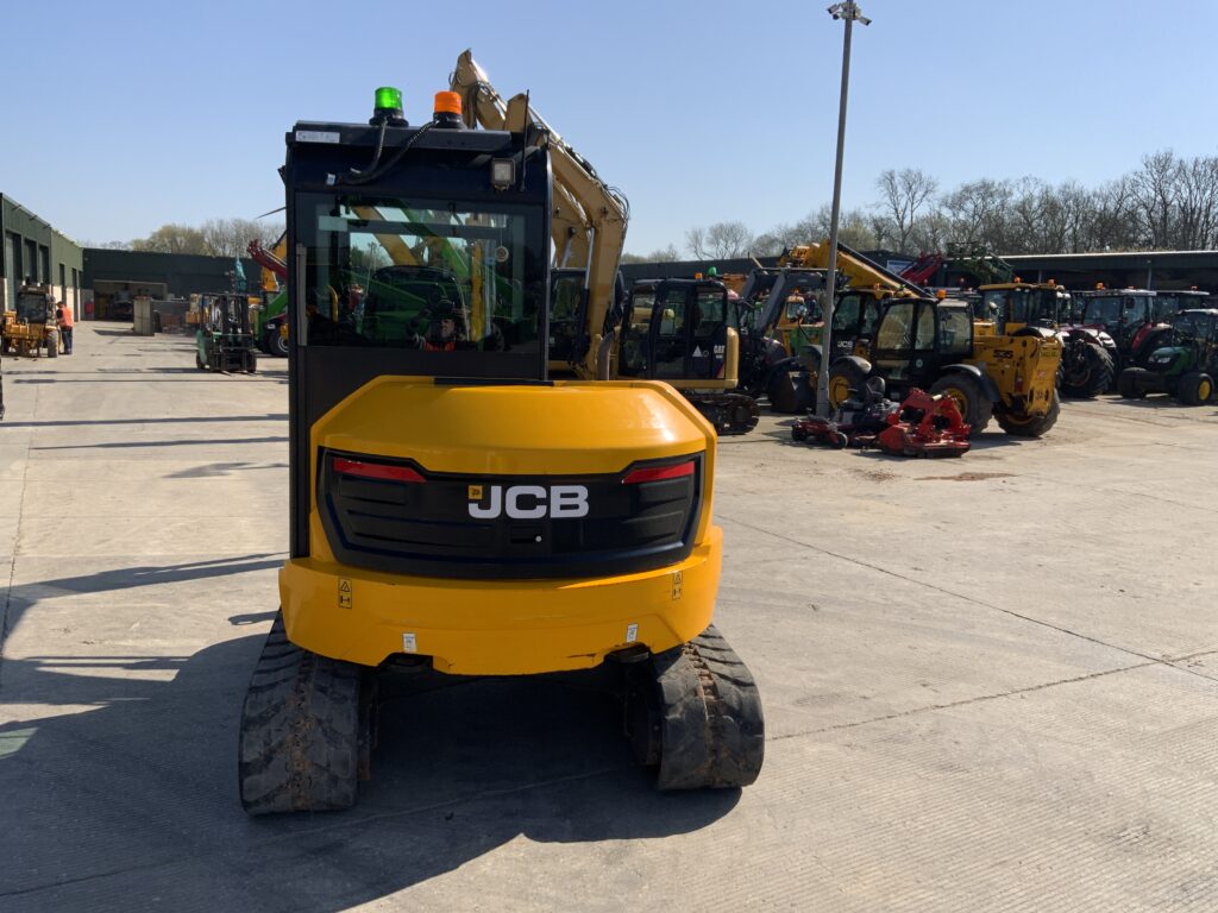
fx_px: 1020
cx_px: 609
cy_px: 456
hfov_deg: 61.7
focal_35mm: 29
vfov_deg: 48.2
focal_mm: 3
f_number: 1.8
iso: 16
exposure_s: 1/2141
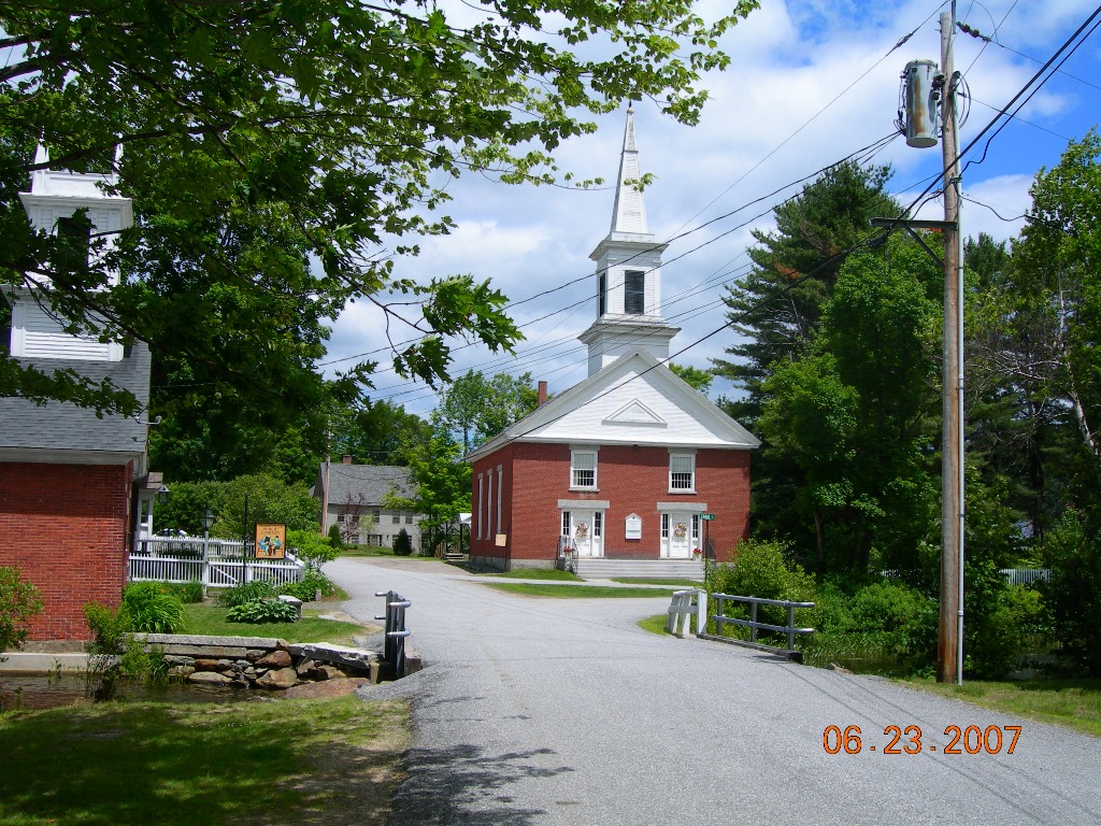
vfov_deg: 37.7
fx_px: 1209
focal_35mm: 38
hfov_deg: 49.0
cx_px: 550
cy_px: 413
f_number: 4.8
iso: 50
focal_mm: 7.8
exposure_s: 1/681
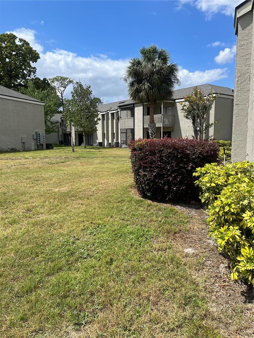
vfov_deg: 67.3
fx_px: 254
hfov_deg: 53.1
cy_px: 169
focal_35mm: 26
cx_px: 127
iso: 50
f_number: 1.6
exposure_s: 1/4149
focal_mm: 5.1
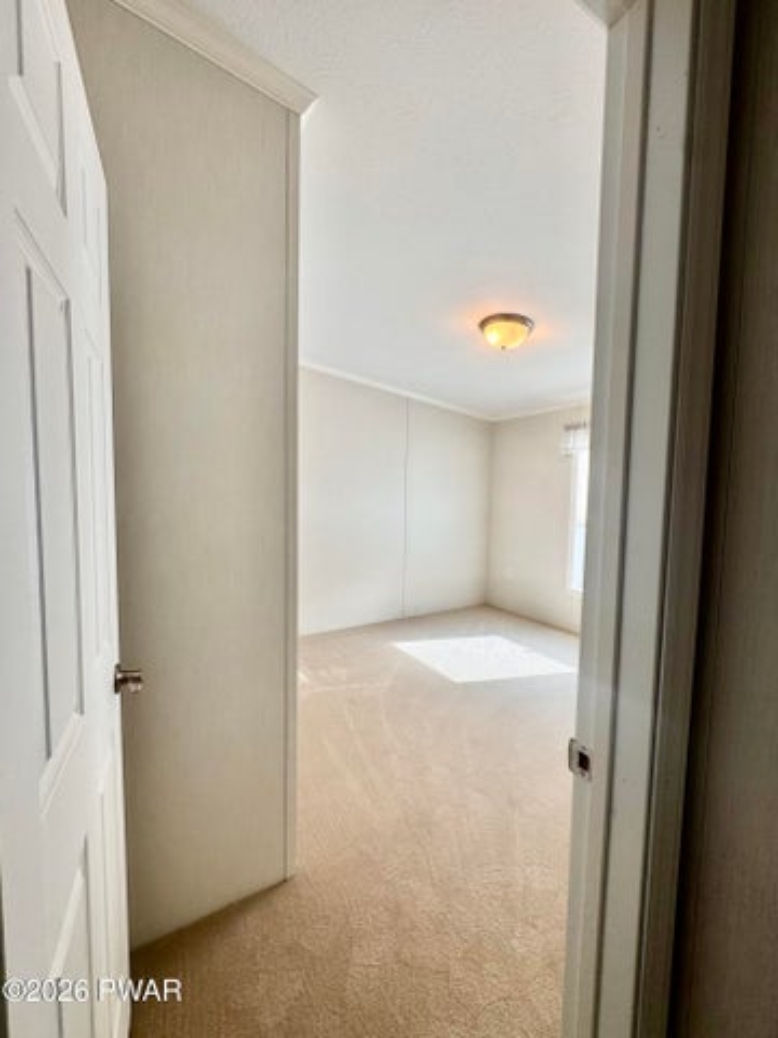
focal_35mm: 14
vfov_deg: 102.1
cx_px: 389
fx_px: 420
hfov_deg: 85.7
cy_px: 519
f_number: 2.2
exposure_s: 1/129
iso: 40
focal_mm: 2.22
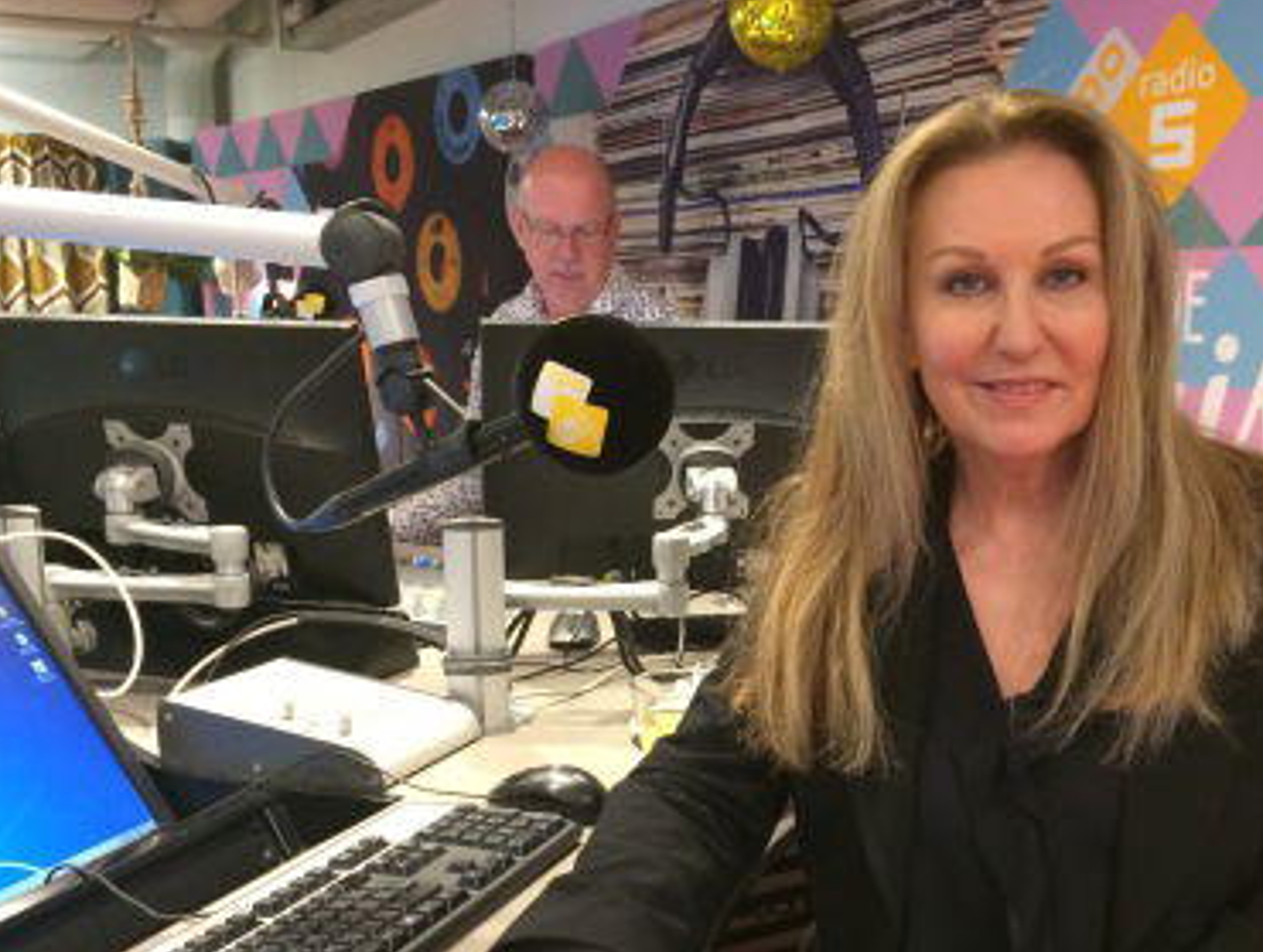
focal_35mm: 39
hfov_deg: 47.5
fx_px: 1426
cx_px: 765
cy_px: 612
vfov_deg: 36.7
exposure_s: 1/25
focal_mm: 4.15
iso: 320
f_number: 2.2
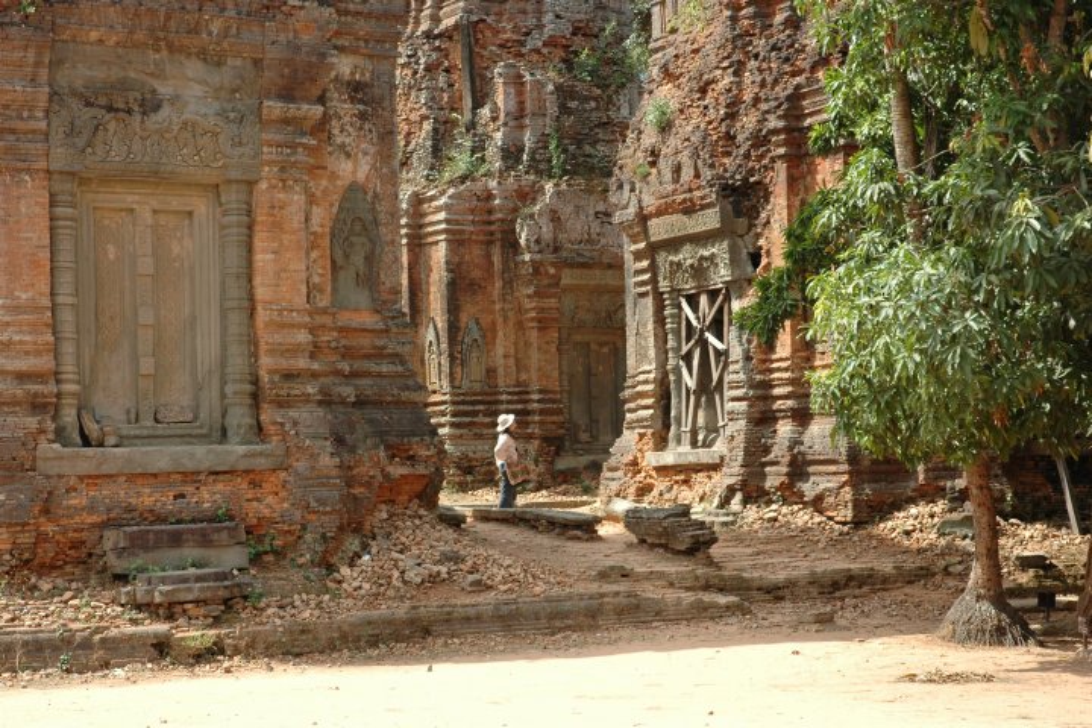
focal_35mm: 75
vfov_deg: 18.2
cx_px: 546
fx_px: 2275
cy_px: 364
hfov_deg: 27.0
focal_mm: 50
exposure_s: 1/250
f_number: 8
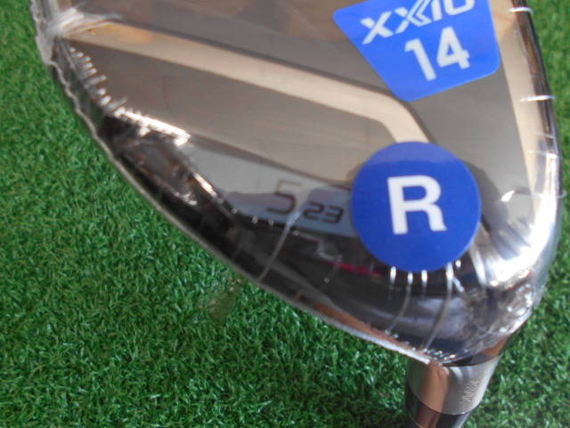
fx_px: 428
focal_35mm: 26
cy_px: 214
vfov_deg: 53.1
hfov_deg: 67.3
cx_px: 285
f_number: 3.2
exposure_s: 1/30
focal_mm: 4.6
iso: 200
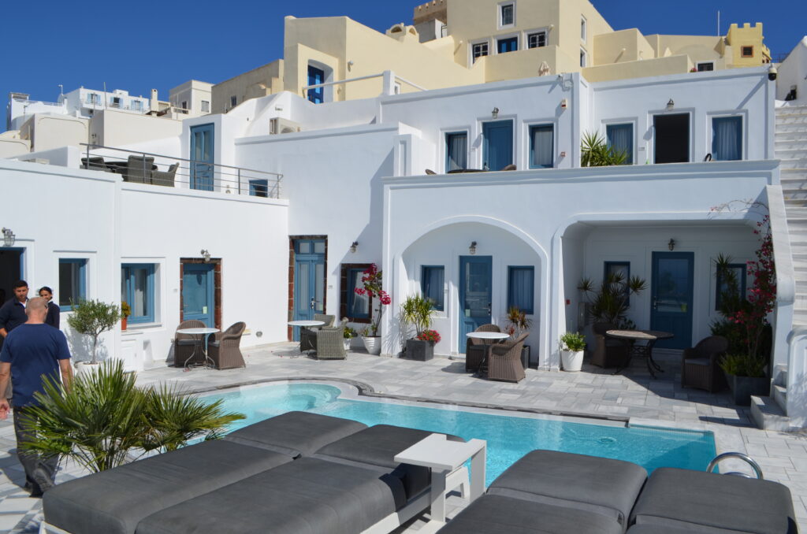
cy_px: 267
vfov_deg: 47.7
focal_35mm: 27
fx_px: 604
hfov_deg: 67.5
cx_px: 404
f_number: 10
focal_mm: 18
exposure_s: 1/400
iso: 100
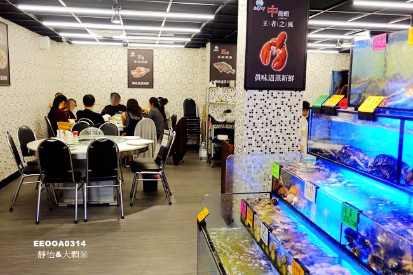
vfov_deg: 39.9
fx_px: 378
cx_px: 206
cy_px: 138
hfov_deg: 57.2
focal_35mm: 33
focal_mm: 12.2
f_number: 2.8
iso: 400
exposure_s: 1/40
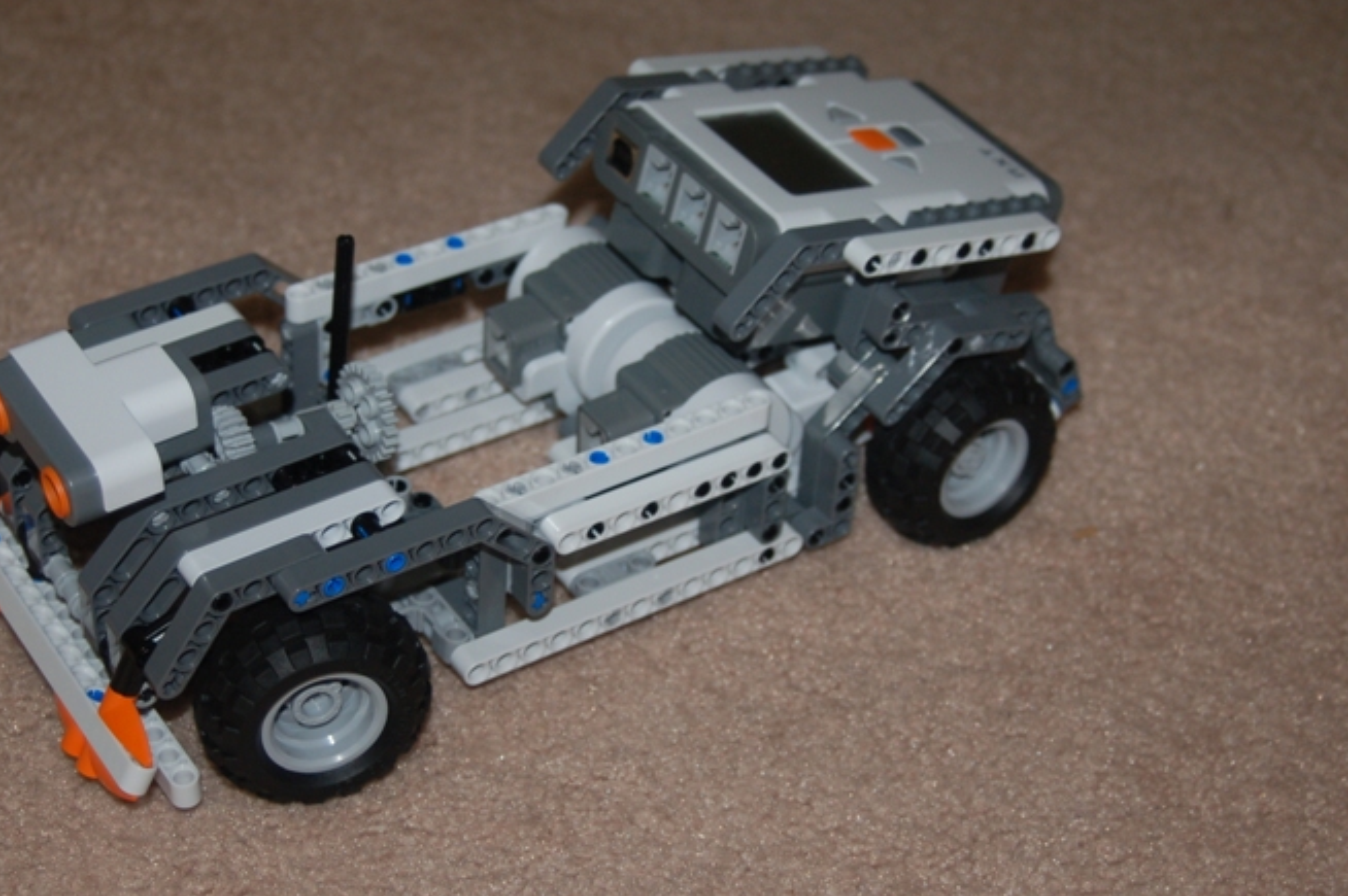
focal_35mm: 69
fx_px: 2582
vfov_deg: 19.7
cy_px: 426
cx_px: 627
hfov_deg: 29.3
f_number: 4.2
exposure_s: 1/60
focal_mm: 40
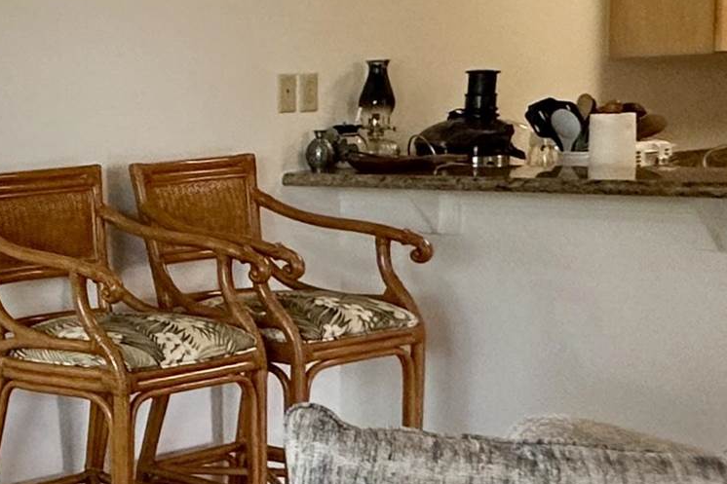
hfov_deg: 23.3
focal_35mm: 60
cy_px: 241
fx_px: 1211
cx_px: -481
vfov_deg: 22.6
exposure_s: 1/120
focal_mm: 2.22
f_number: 2.2
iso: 200
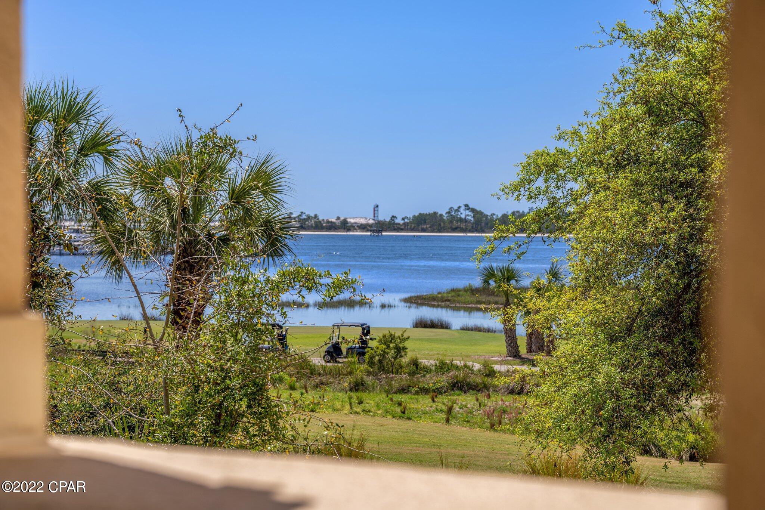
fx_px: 2061
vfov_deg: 14.1
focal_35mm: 97
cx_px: 382
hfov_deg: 21.0
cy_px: 255
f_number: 5.6
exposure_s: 1/640
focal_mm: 97
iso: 100
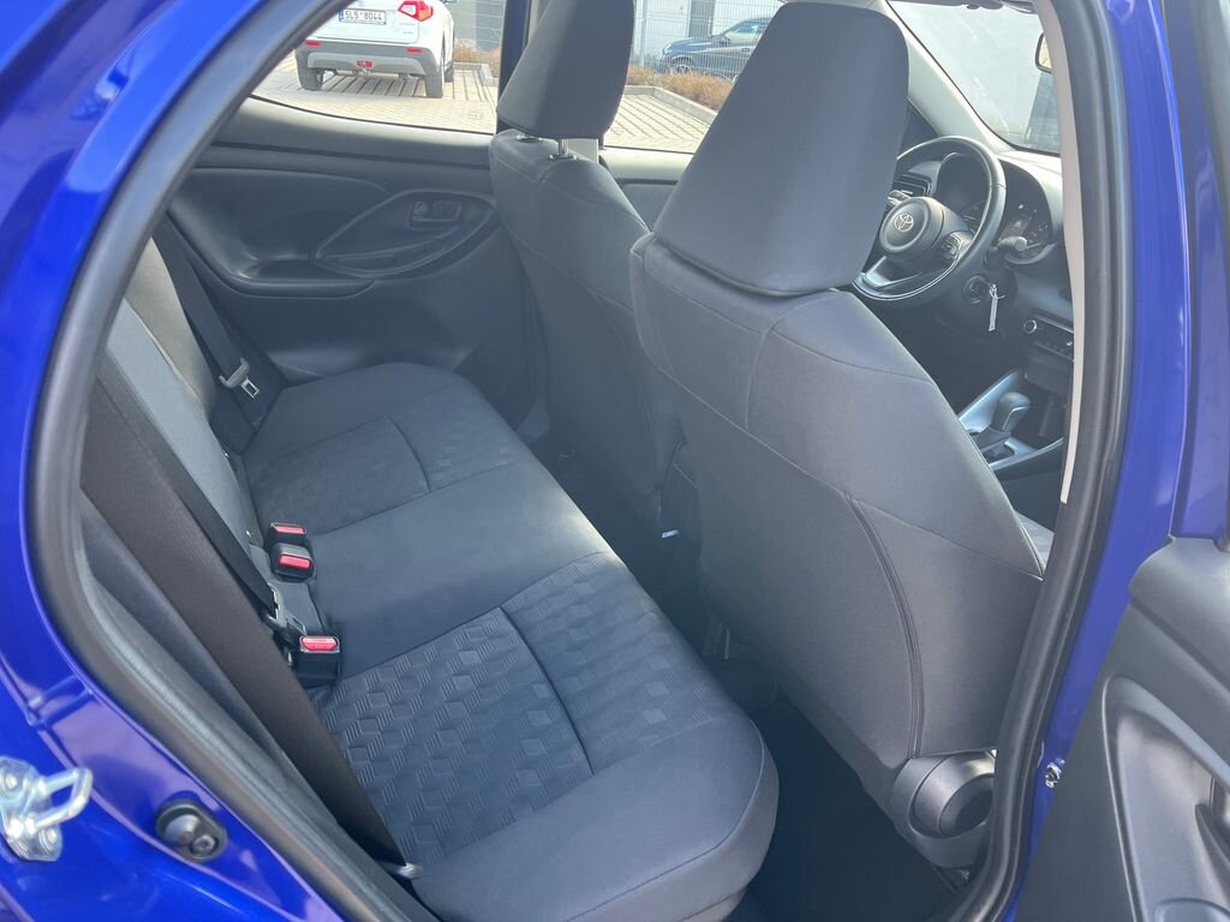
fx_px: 924
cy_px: 461
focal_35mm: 26
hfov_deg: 67.3
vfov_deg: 53.1
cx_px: 615
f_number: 1.6
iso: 100
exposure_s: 1/121
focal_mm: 5.1
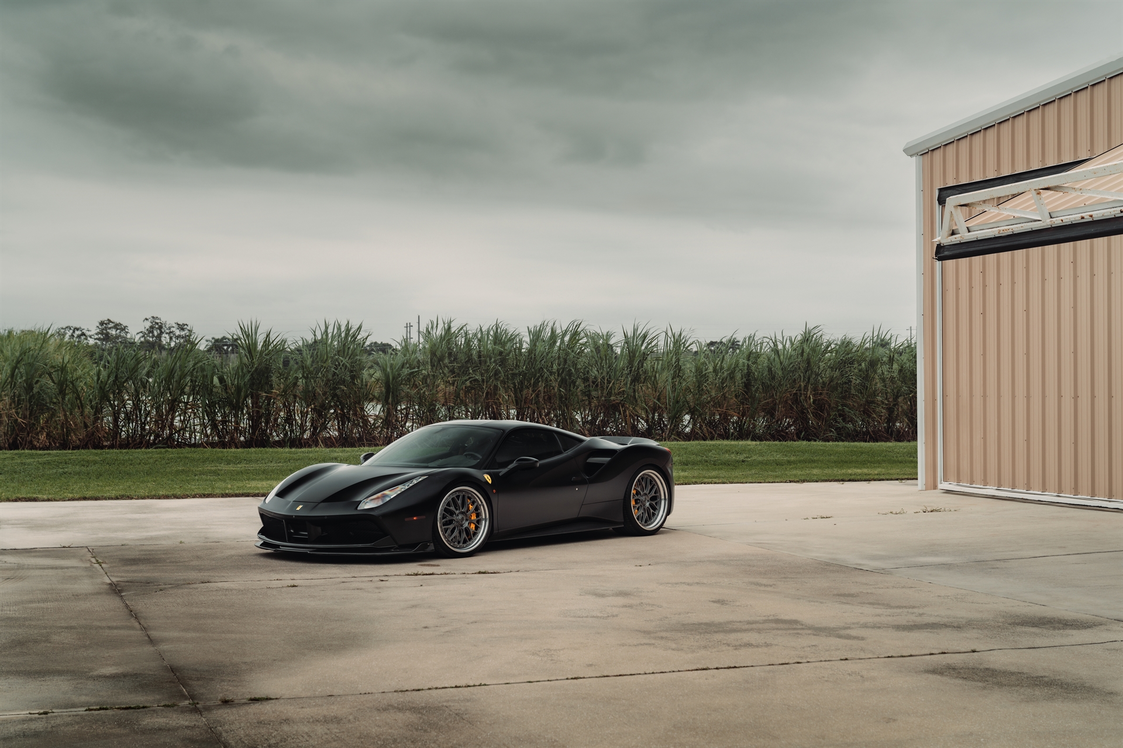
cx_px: 562
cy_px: 374
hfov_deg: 38.2
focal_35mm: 52
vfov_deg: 26.0
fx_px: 1622
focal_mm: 52
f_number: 5
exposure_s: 1/500
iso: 250
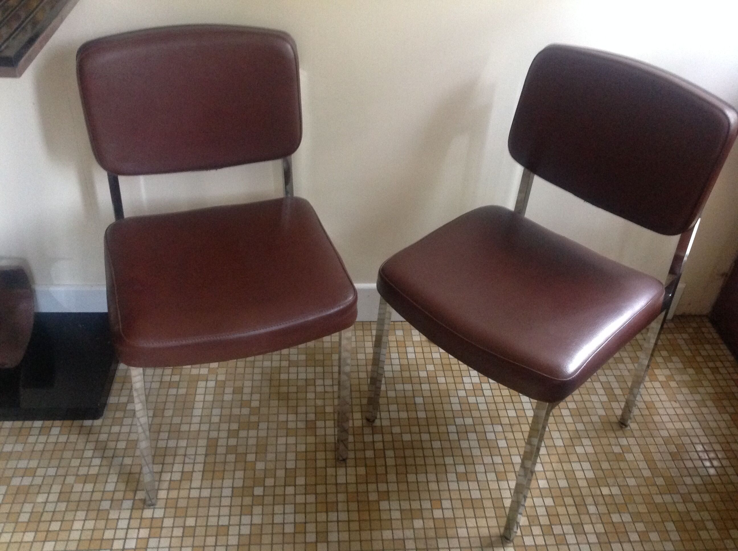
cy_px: 276
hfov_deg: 52.7
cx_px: 369
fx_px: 745
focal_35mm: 35
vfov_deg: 40.6
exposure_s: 1/15
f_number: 2.4
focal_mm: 4.28
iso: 400
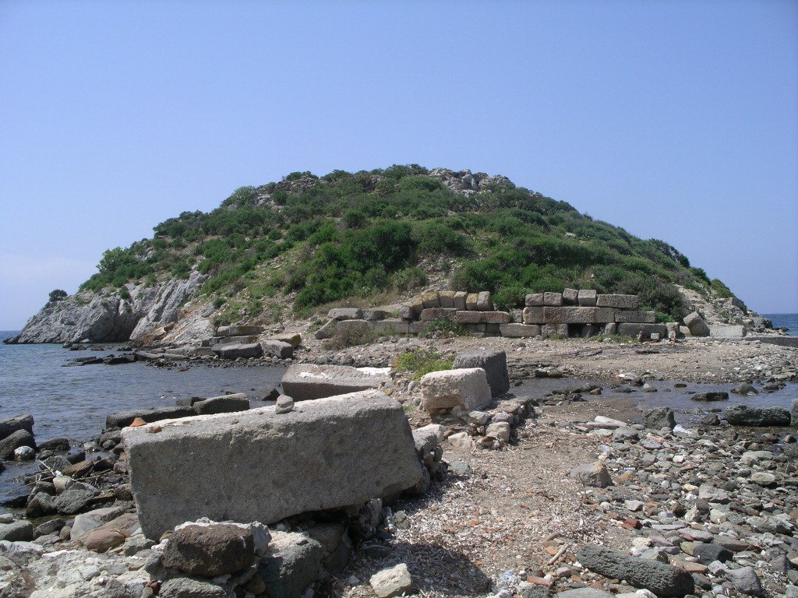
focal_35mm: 37
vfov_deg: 38.7
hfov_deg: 50.1
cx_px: 399
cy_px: 299
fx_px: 853
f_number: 5.6
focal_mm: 7.8
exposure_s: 1/488
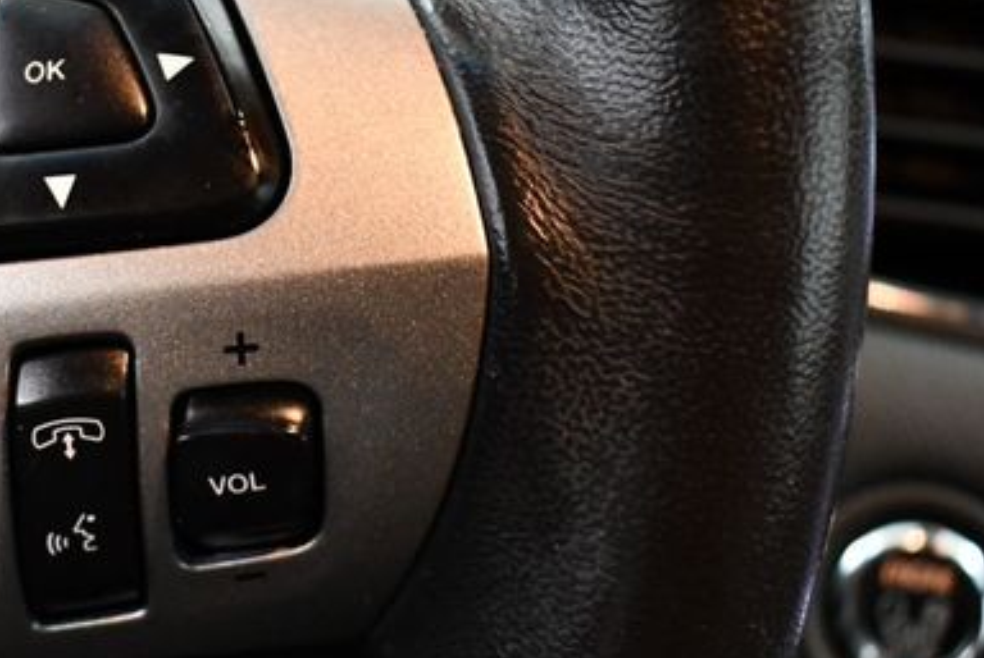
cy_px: 292
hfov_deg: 32.6
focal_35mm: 60
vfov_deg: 22.7
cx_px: 231
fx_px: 1642
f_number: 3.5
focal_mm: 18
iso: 3200
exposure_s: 1/100
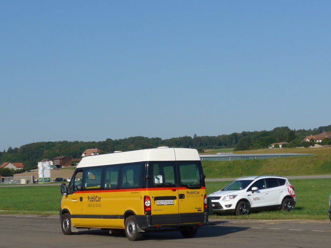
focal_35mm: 93
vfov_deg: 15.9
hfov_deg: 21.1
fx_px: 889
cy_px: 130
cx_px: 150
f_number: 4.2
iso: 80
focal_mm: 15
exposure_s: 1/1300
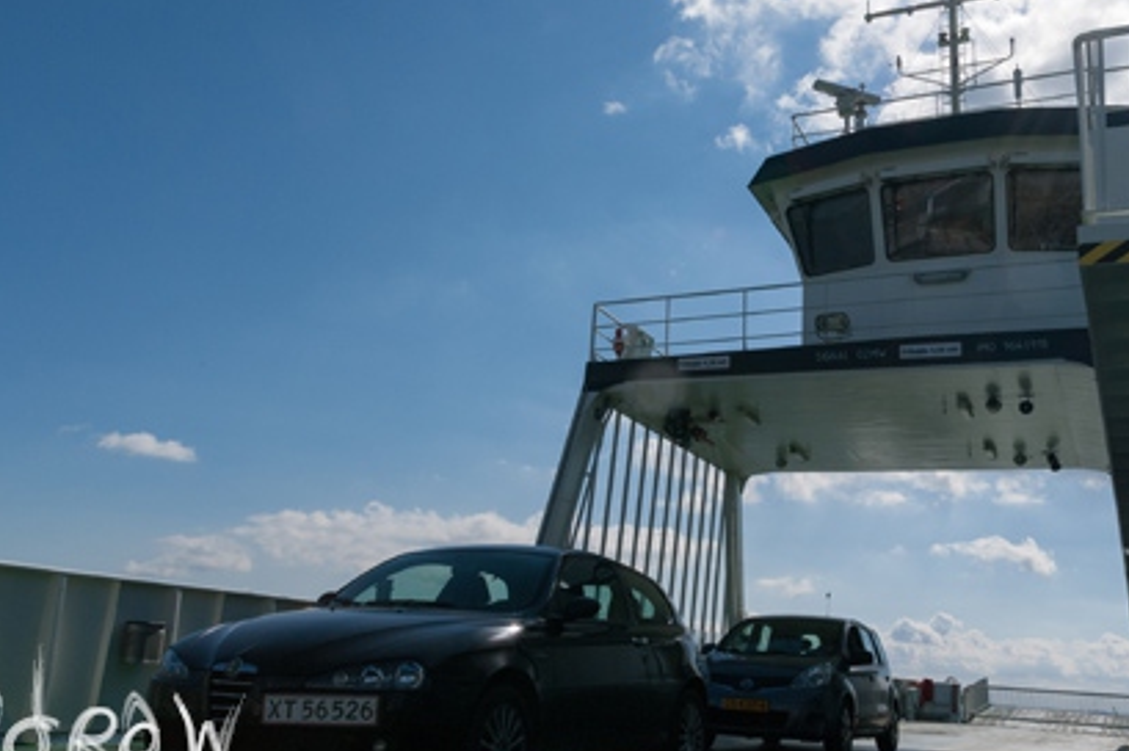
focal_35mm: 33
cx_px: 599
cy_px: 347
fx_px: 1034
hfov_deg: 57.2
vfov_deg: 39.9
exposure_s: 1/1250
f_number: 13
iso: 400
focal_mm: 18
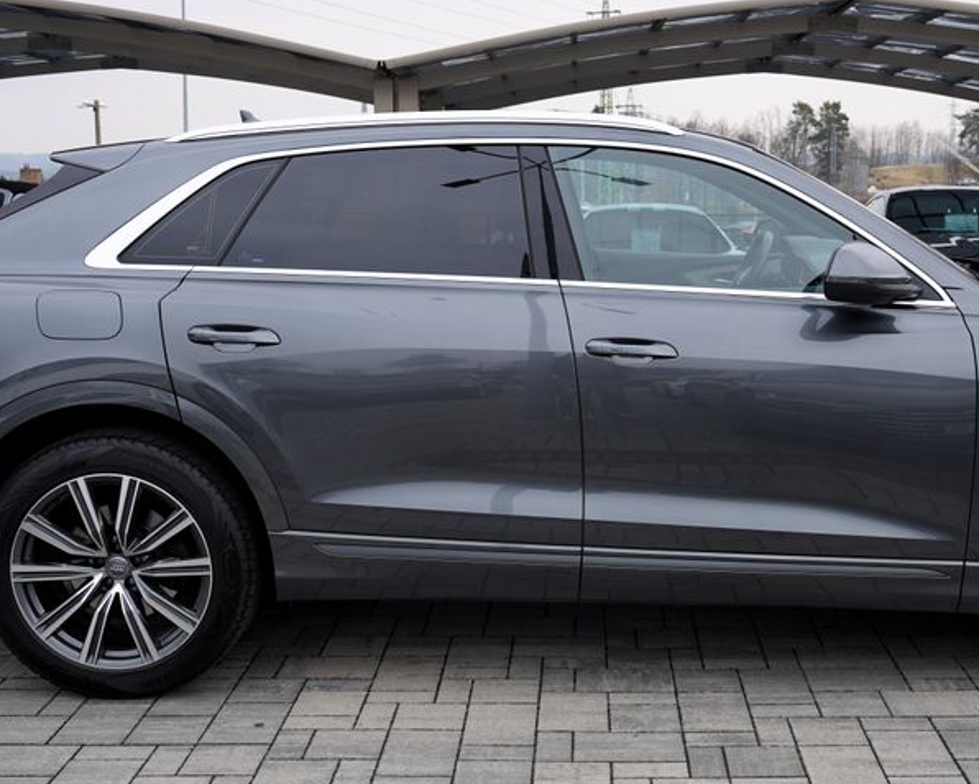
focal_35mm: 50
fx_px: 1449
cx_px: 621
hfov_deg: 37.1
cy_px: 392
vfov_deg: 30.3
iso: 100
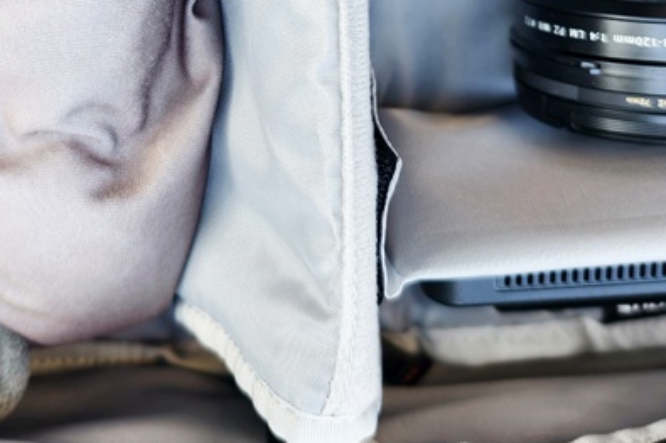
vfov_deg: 20.3
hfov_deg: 32.2
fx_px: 1146
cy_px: -104
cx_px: 234
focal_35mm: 62
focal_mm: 6.54
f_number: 2.8
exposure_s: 1/122
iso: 72
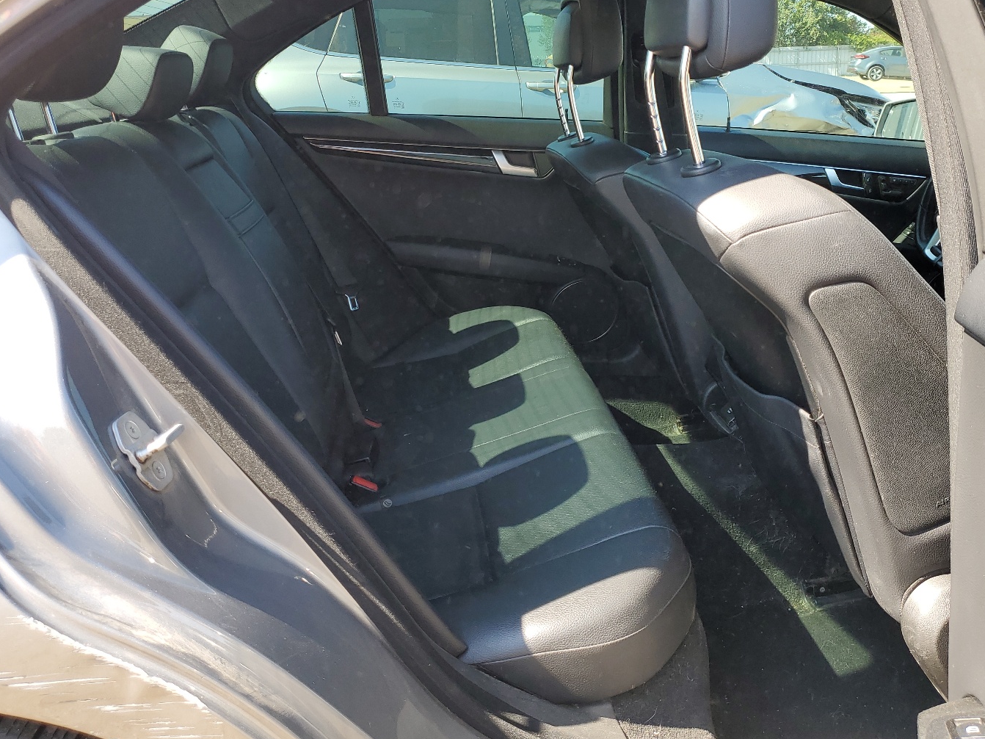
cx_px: 498
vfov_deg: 45.2
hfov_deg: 58.4
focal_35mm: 31
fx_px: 882
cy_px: 305
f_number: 1.5
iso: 50
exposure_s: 1/250
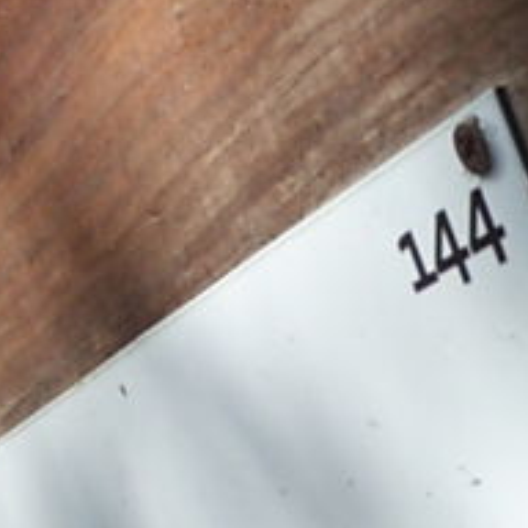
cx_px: 8
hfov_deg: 14.6
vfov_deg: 14.6
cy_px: 481
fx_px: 2036
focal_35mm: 118
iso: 125
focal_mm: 5.3
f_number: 4.5
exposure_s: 1/500
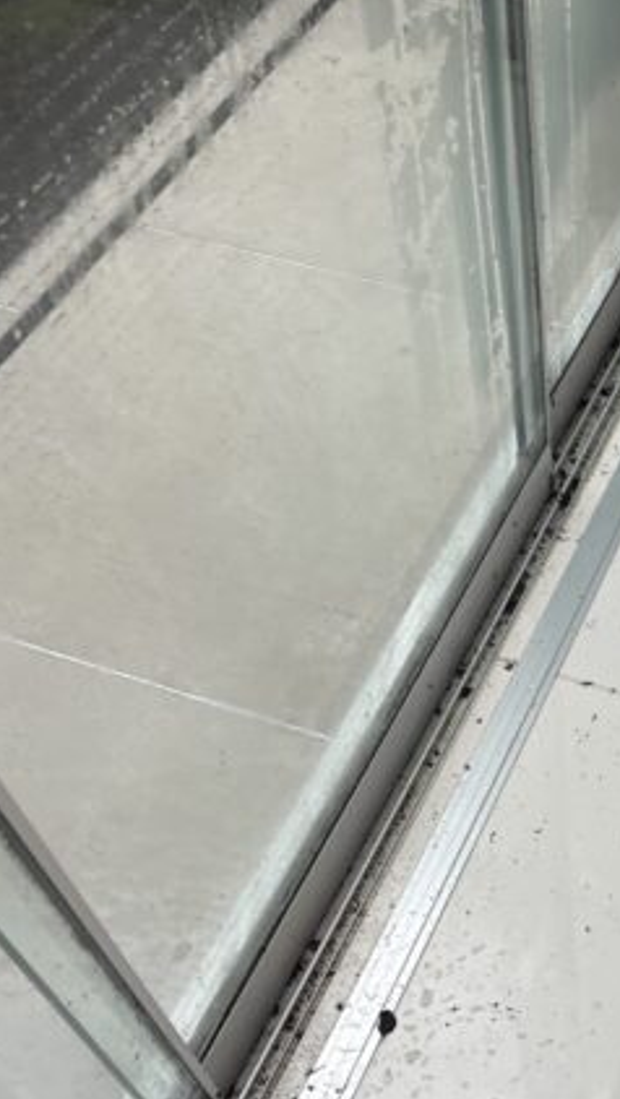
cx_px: 597
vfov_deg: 46.3
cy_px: 762
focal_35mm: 43
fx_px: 1254
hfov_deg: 26.5
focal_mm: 5.1
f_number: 1.6
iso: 32
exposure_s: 1/100
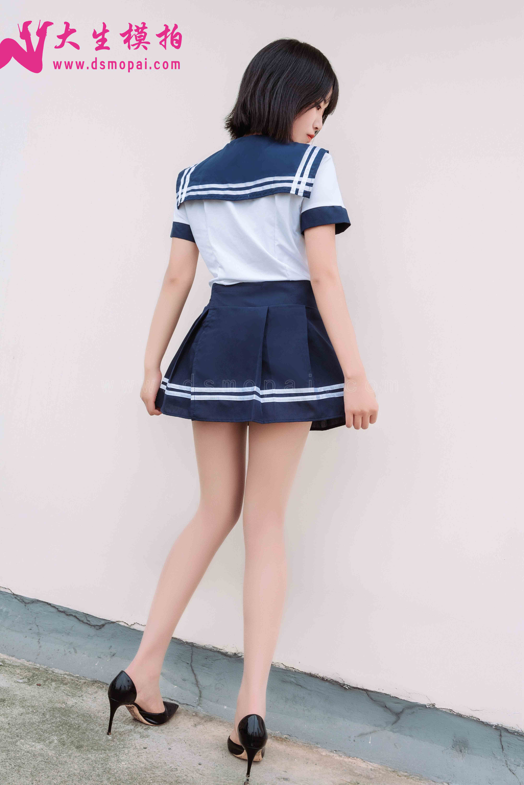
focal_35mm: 32
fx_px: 698
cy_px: 392
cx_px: 262
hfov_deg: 41.1
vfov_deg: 58.7
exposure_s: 1/100
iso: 200
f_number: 13
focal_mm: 32
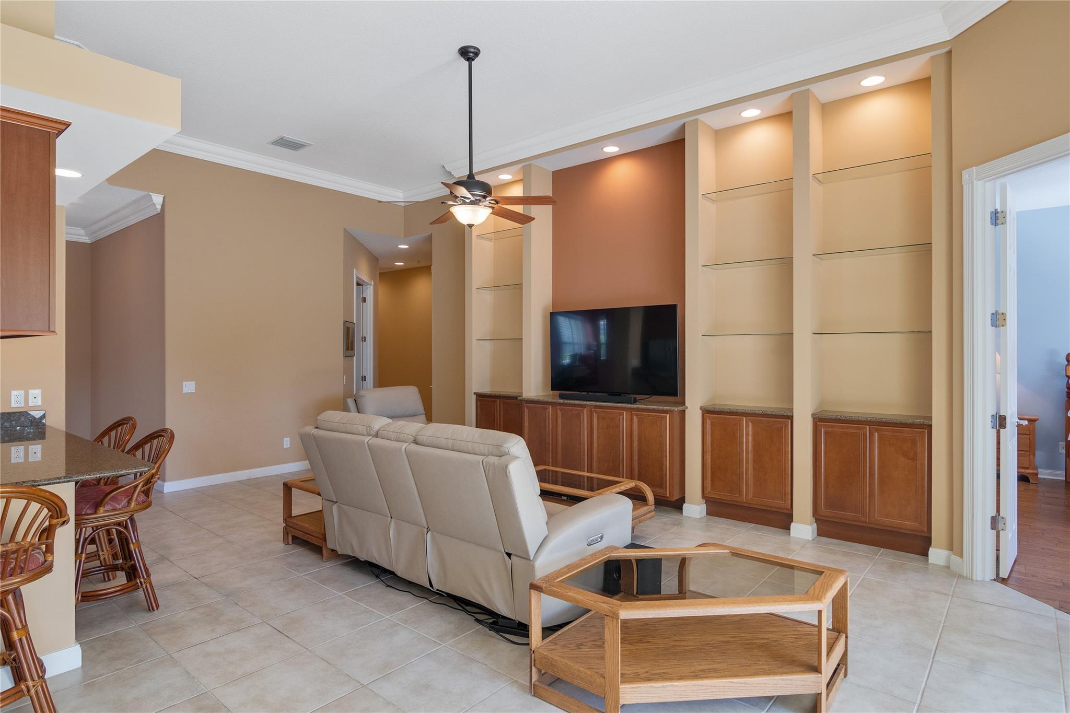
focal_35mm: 24
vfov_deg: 53.1
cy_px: 356
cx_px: 535
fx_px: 713
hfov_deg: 73.7
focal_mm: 16
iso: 320
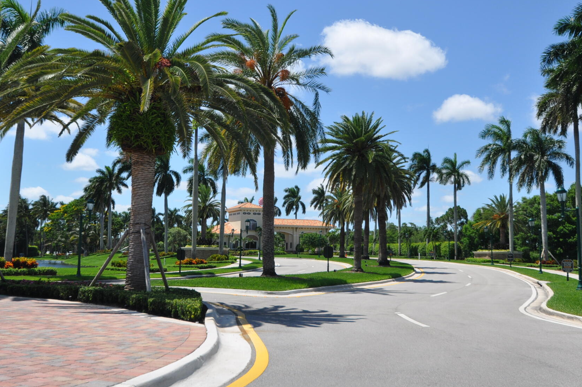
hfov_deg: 47.8
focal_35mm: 41
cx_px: 284
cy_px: 169
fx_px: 656
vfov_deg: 32.8
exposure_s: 1/400
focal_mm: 21
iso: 200
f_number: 10
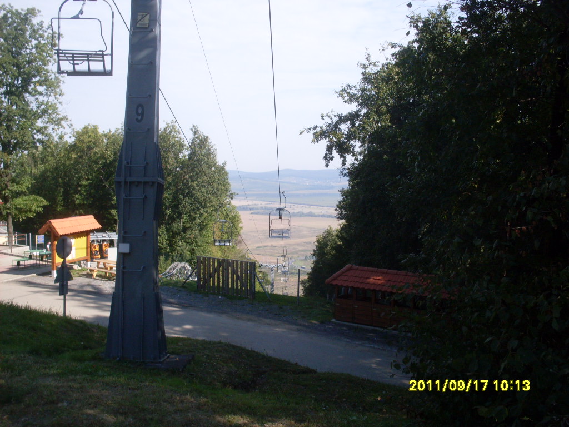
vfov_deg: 37.7
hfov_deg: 49.0
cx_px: 284
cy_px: 214
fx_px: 625
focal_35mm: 38
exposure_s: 1/125
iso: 80
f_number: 8.4
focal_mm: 6.3
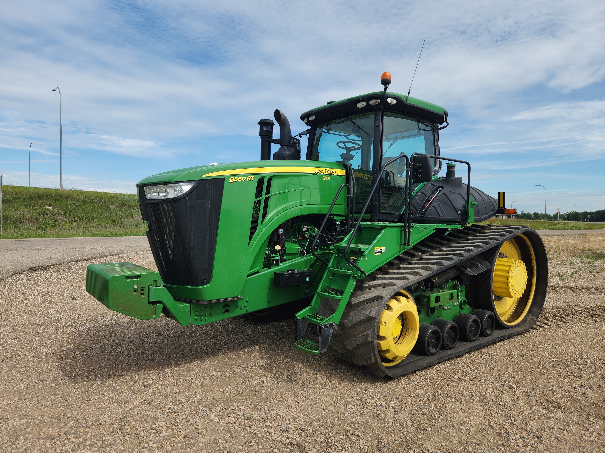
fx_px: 402
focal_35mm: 23
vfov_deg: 58.9
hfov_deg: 73.9
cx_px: 302
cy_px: 226
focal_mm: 5.4
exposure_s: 1/1480
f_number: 1.8
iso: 20
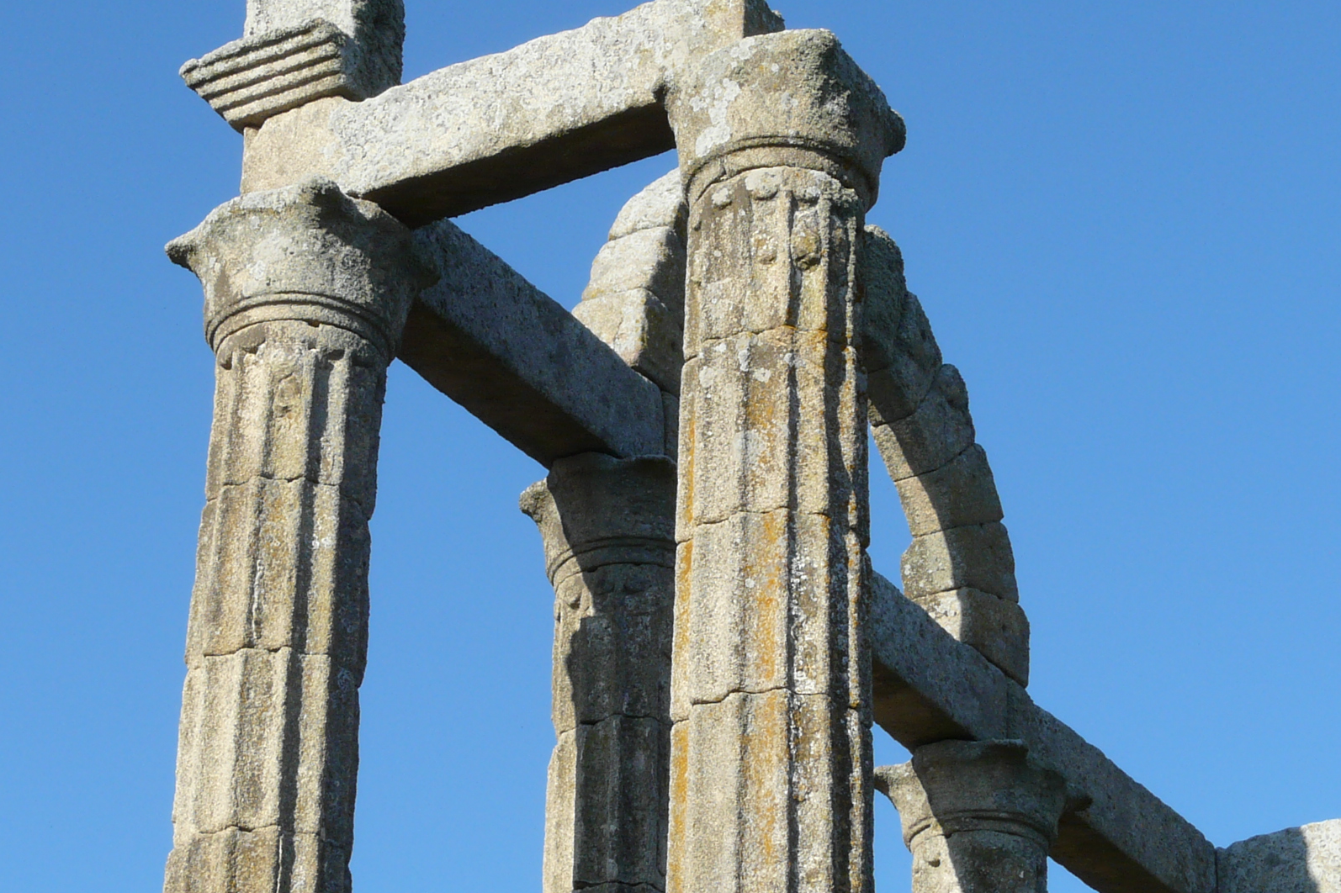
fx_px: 4394
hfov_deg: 17.4
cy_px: 411
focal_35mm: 118
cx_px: 671
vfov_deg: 11.6
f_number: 5.6
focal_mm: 11.7
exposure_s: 1/320
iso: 100
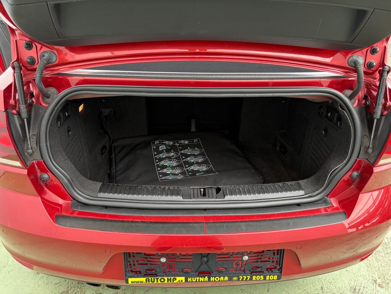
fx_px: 294
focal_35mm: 26
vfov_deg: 53.1
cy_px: 147
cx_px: 196
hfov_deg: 67.3
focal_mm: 5.96
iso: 64
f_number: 1.6
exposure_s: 1/325
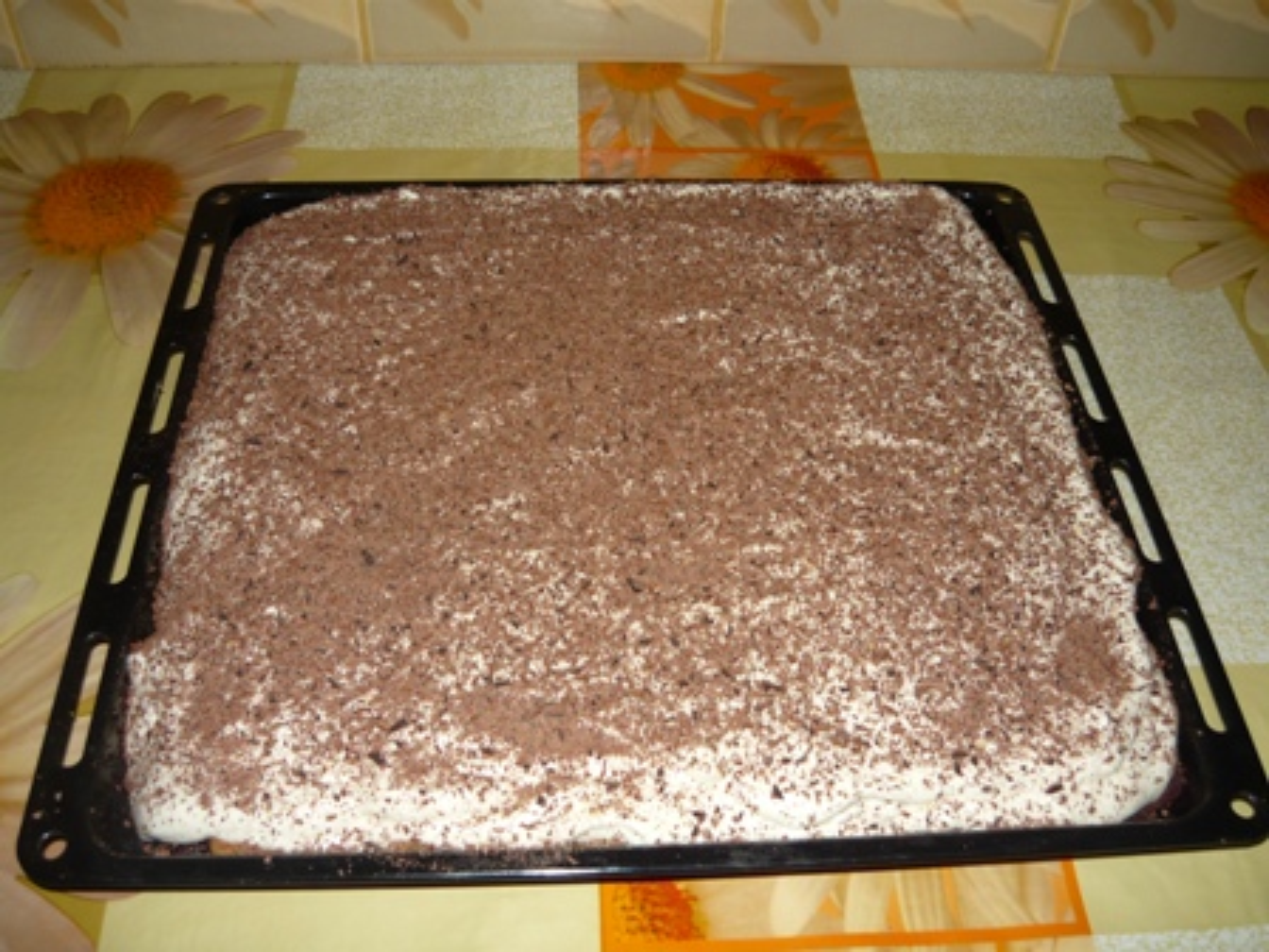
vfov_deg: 42.9
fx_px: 1210
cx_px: 634
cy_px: 476
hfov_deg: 55.4
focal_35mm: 33
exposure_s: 1/30
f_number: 2.8
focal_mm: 5.5
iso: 100
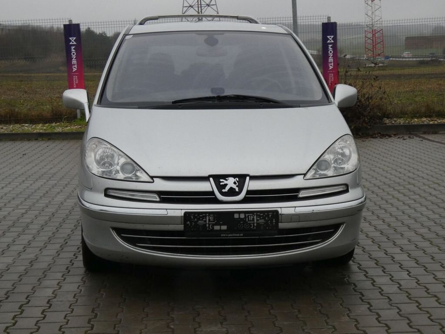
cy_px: 167
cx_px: 222
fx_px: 810
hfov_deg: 30.7
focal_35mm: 63
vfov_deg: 23.3
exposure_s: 1/80
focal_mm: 11.3
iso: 250
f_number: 5.6
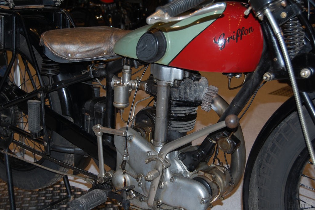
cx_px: 158
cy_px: 105
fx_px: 498
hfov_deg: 35.1
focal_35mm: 57
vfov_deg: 23.7
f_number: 4.8
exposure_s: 1/60
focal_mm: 38
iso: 200
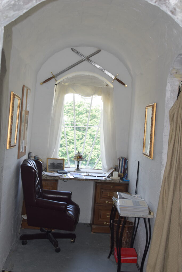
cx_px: 91
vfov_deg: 37.8
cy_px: 136
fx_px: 398
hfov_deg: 25.8
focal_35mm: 52
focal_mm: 35
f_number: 5.6
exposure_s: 1/125
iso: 360
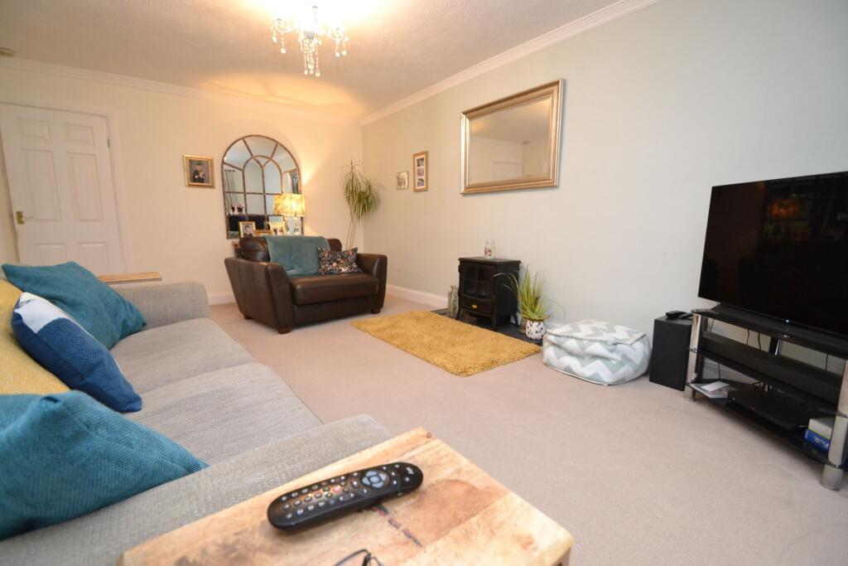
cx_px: 424
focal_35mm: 15
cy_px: 283
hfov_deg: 100.4
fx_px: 353
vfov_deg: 77.3
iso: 2000
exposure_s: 1/60
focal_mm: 10
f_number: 3.5
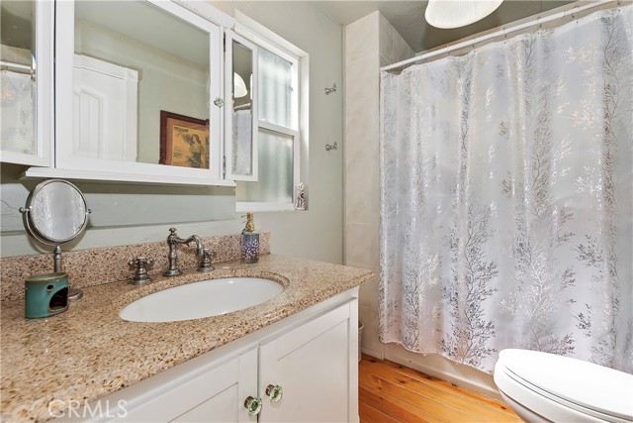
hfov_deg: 100.4
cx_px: 316
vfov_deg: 77.4
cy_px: 212
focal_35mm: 15
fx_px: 264
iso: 280
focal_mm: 10
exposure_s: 1/30
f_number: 8
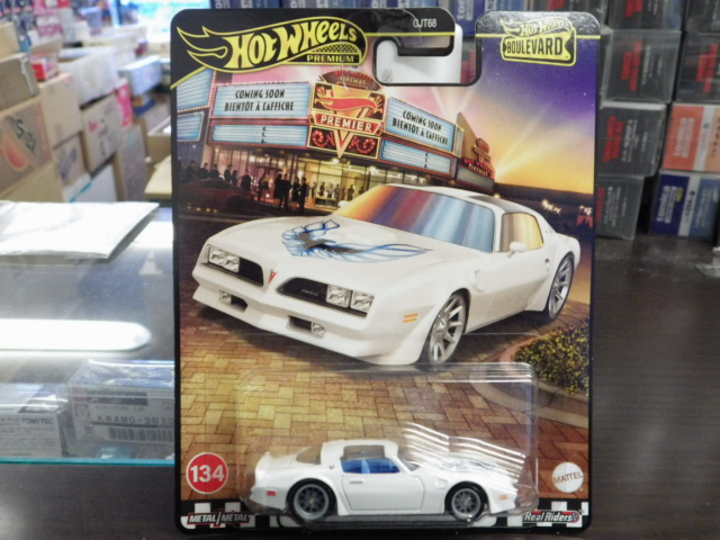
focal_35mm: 34
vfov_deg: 41.8
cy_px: 270
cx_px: 360
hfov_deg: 54.0
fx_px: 707
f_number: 3.4
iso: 640
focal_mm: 6.2
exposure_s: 1/50
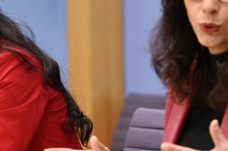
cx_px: 69
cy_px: 60
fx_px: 2144
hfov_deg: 6.1
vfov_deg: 4.0
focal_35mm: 339
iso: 4000
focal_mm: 165
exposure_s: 1/400
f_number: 5.6
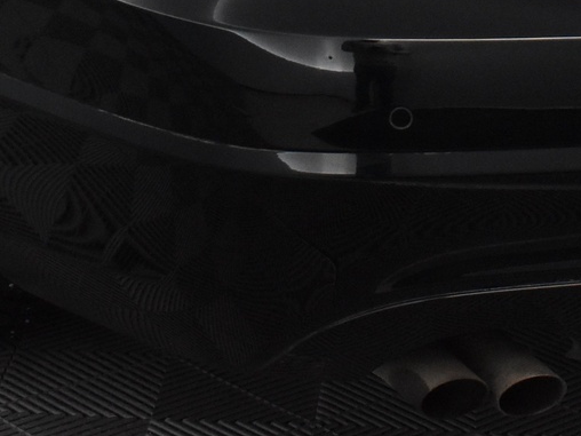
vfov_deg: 9.9
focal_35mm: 147
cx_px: 633
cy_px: -126
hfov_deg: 13.2
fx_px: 2467
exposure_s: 1/160
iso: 3200
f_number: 6.3
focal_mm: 32
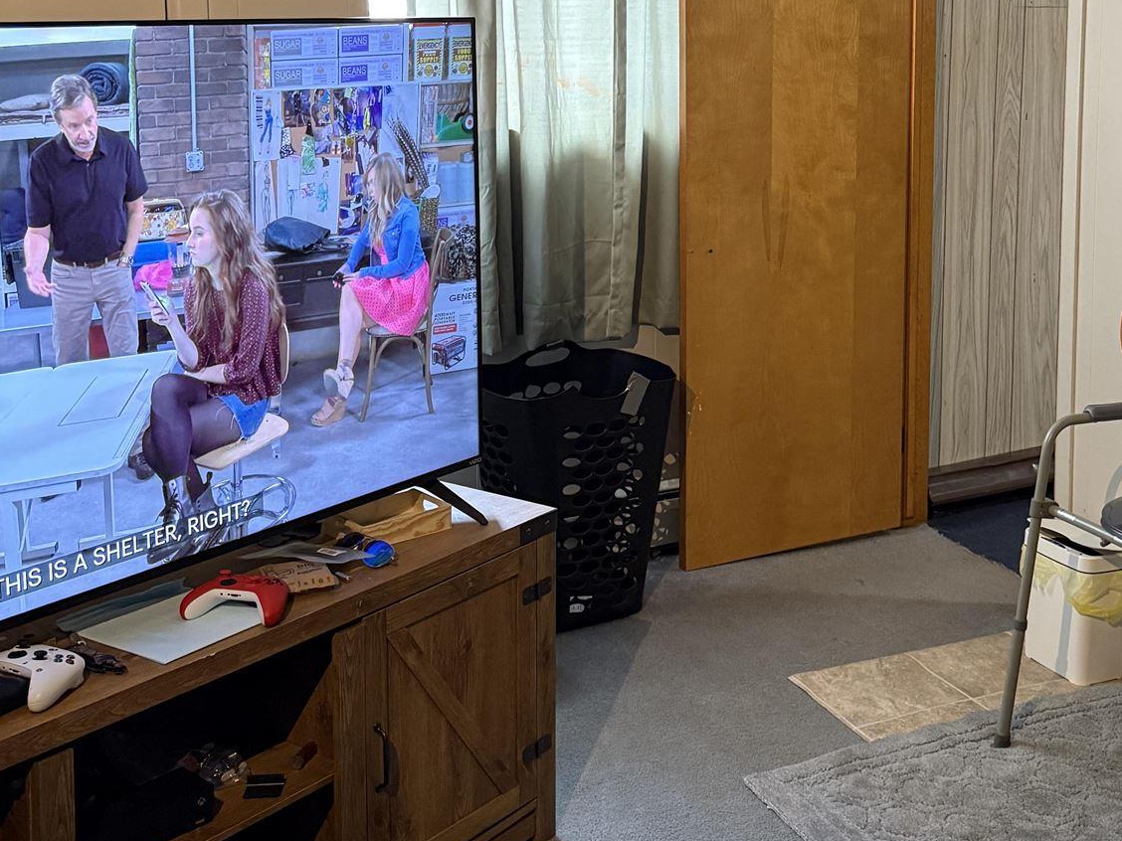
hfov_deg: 38.1
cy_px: 197
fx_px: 1588
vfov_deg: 29.2
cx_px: 821
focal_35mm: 49
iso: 500
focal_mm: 6.76
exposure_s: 1/60
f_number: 1.78
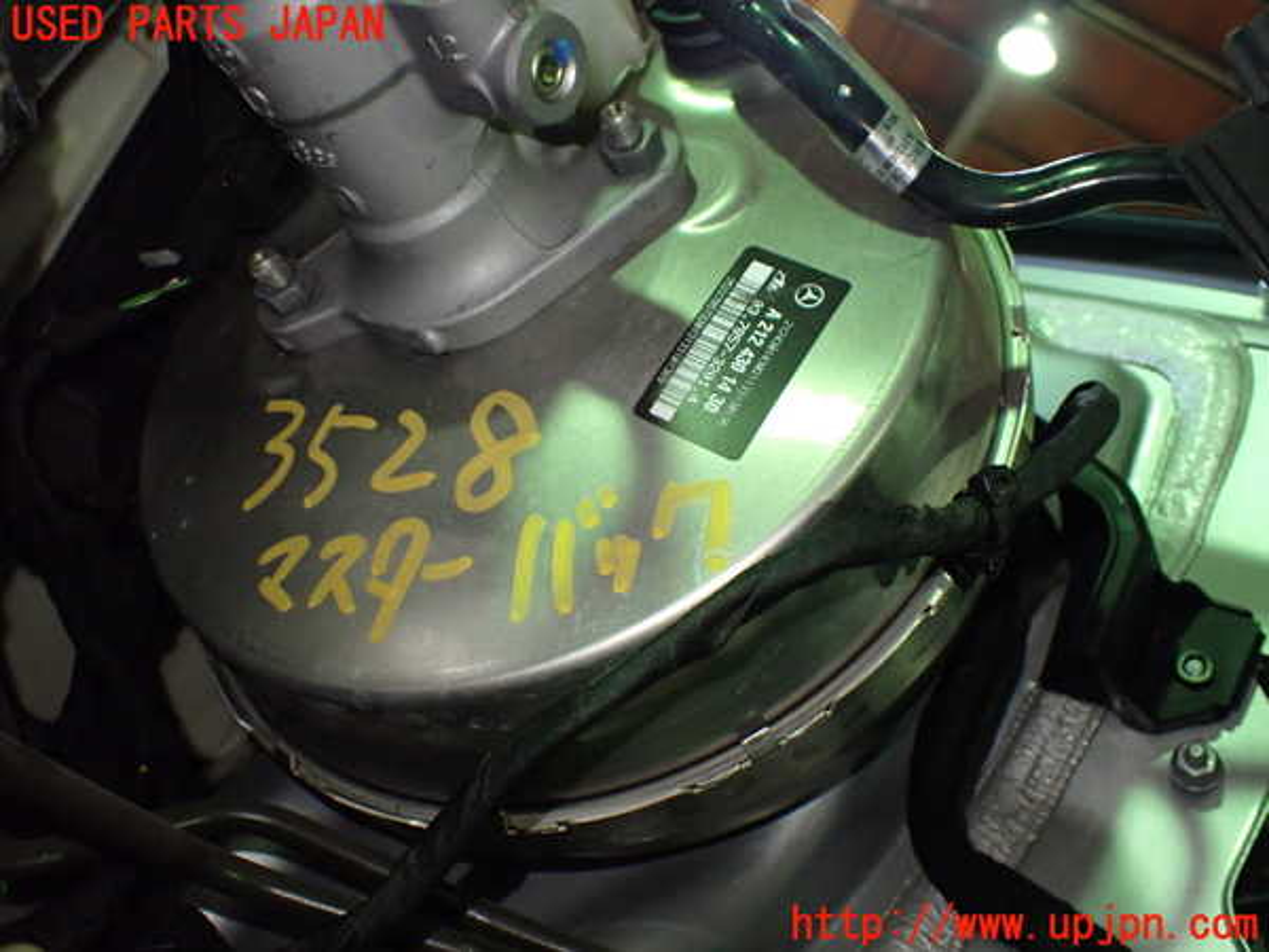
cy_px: 476
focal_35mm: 30
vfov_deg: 46.8
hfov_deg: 60.0
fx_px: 1100
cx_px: 634
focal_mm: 5.4
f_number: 2.3
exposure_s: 1/125
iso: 640
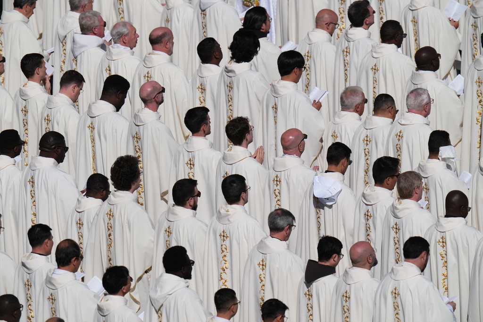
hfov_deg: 3.7
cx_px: 242
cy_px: 161
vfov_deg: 2.5
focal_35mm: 560
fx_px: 7510
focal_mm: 560
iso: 800
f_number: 6.3
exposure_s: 1/10000
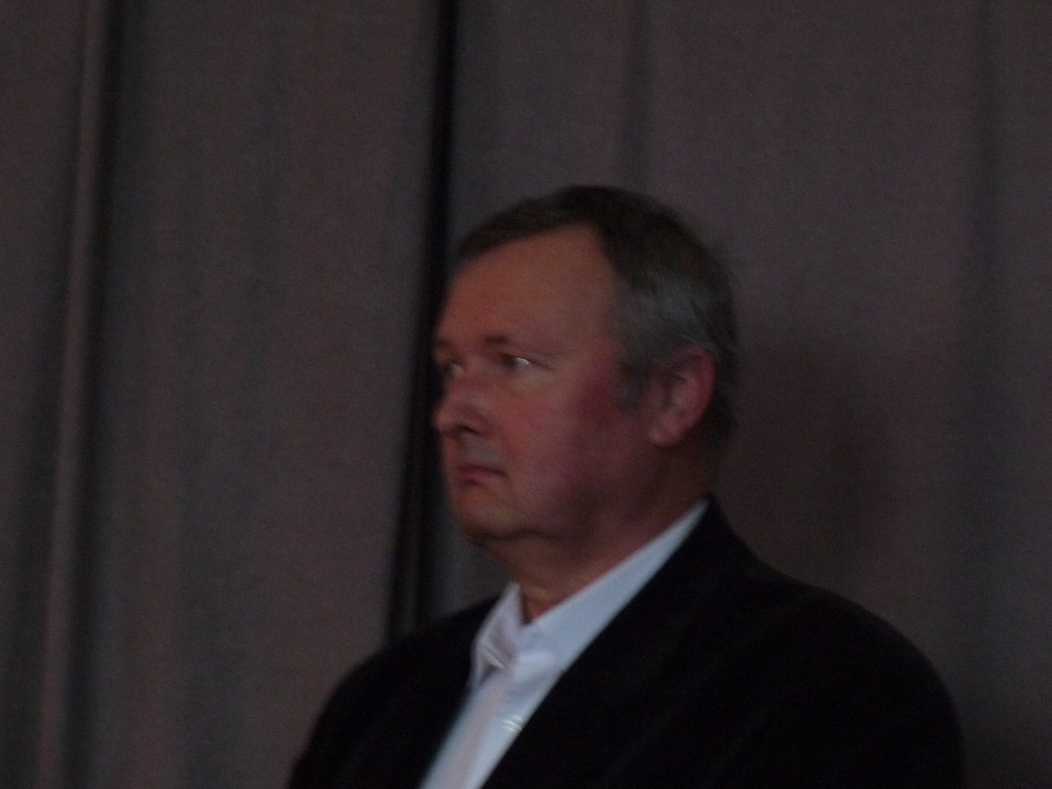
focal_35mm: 278
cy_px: 394
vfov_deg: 5.3
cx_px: 526
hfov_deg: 7.1
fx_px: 8449
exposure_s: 1/8
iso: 400
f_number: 3.7
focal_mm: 34.9
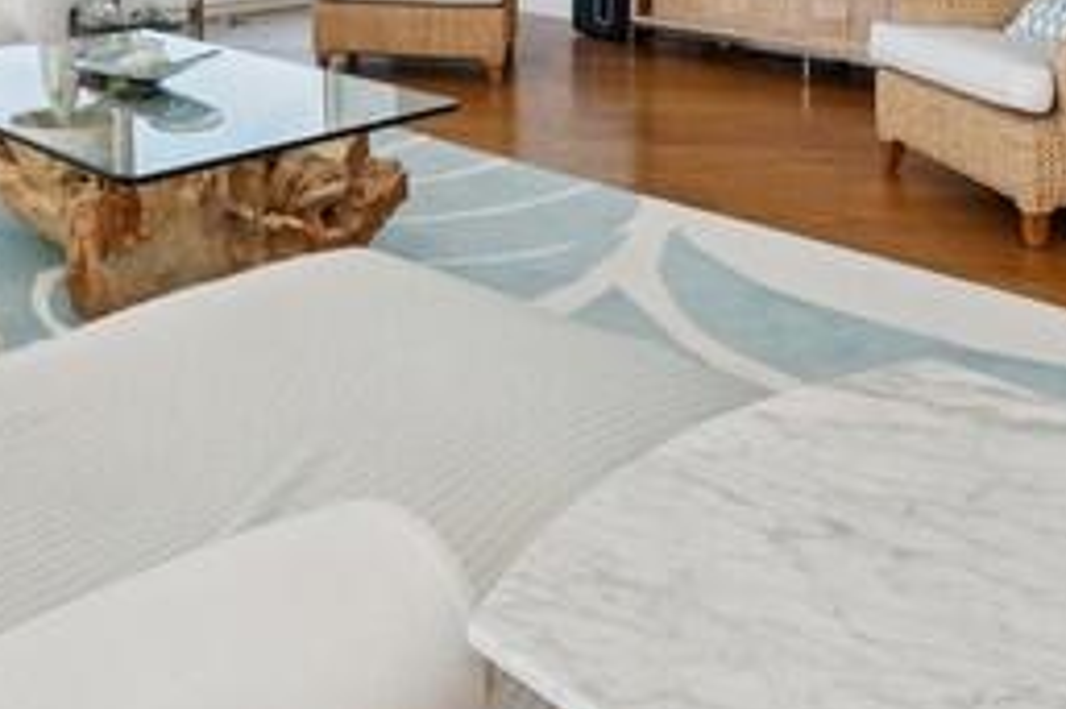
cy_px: -178
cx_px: 311
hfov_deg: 45.3
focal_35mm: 42
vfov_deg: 27.4
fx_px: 1243
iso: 160
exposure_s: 1/100
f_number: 8
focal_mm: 12
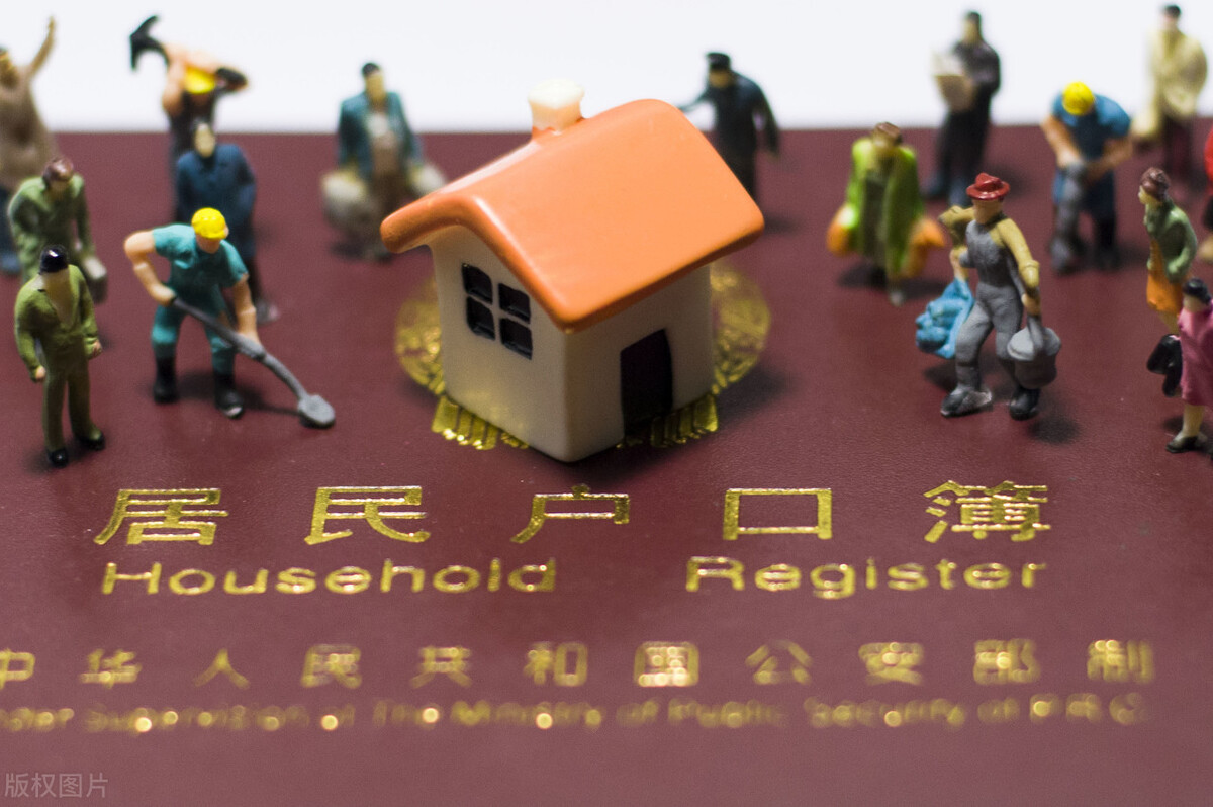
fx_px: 2525
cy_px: 404
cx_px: 606
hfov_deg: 27.0
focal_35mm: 75
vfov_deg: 18.2
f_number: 2.8
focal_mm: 50
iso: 500
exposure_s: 1/200
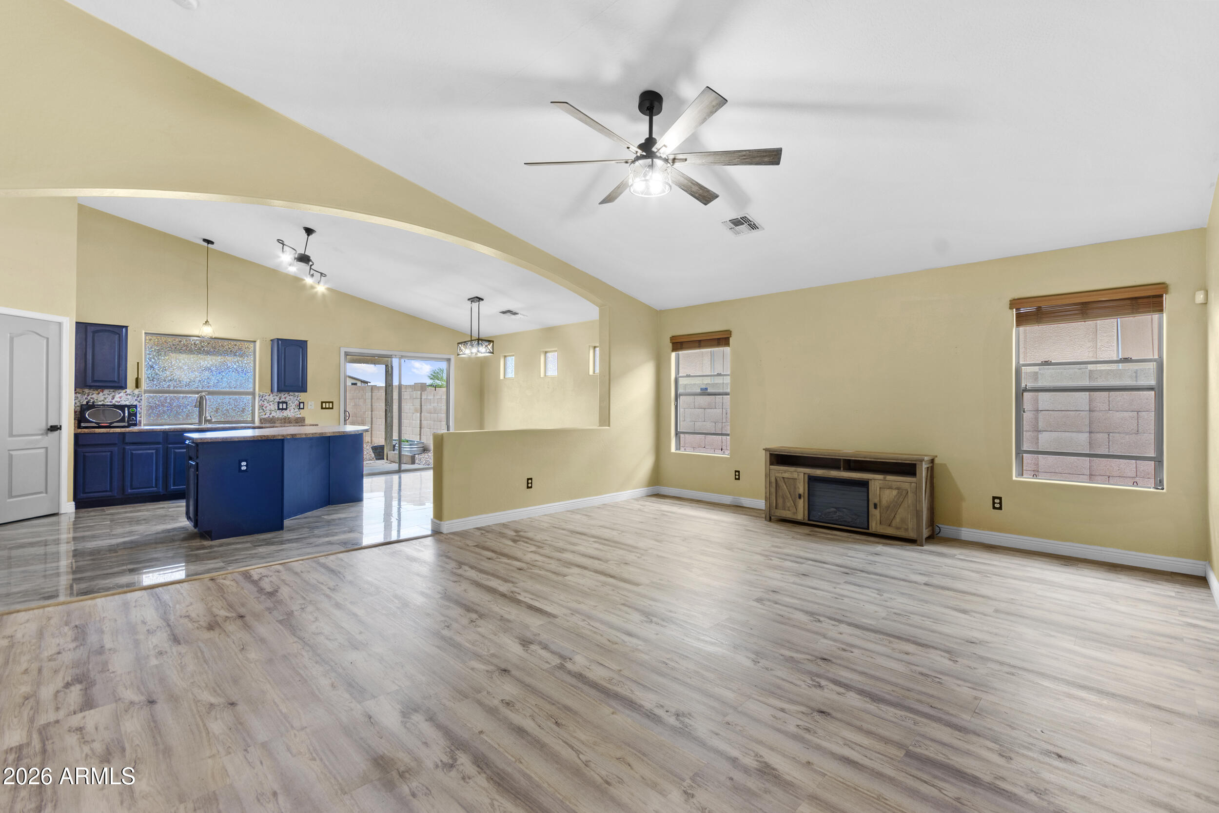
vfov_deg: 77.3
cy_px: 406
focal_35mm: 15
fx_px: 508
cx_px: 610
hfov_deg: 100.4
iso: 100
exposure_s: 1.3
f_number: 8
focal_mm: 10
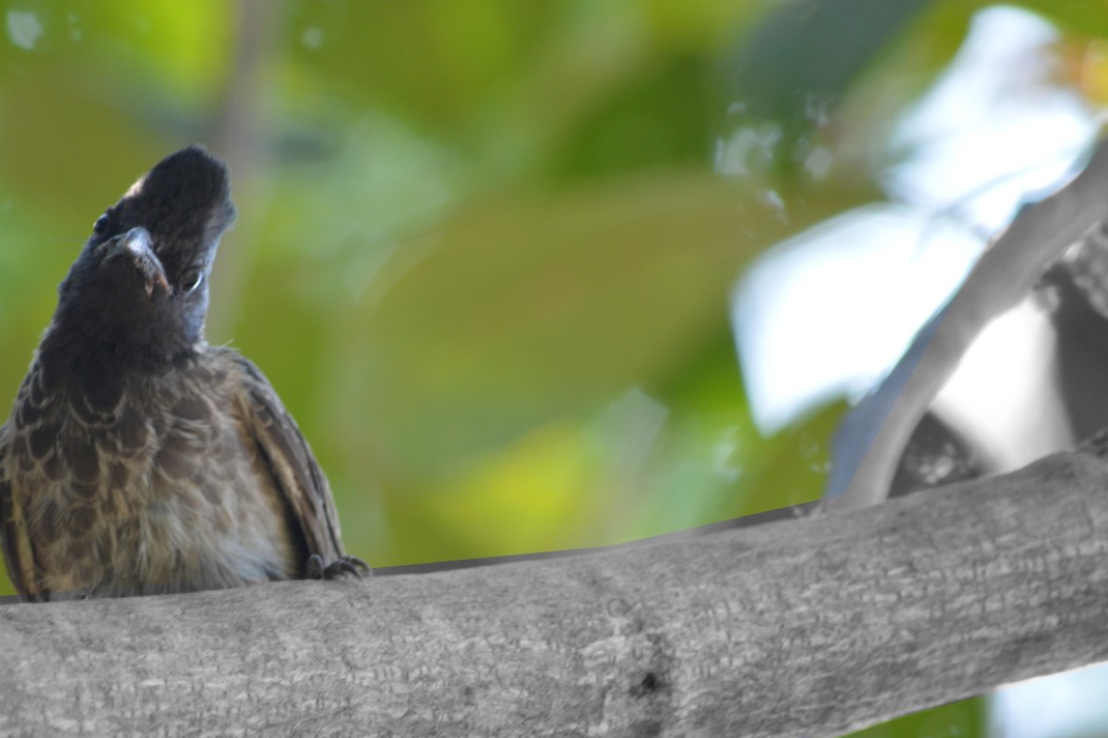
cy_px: 481
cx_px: 291
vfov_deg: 2.0
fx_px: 21007
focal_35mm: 683
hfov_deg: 3.0
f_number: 5.6
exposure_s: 1/125
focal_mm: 300
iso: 400
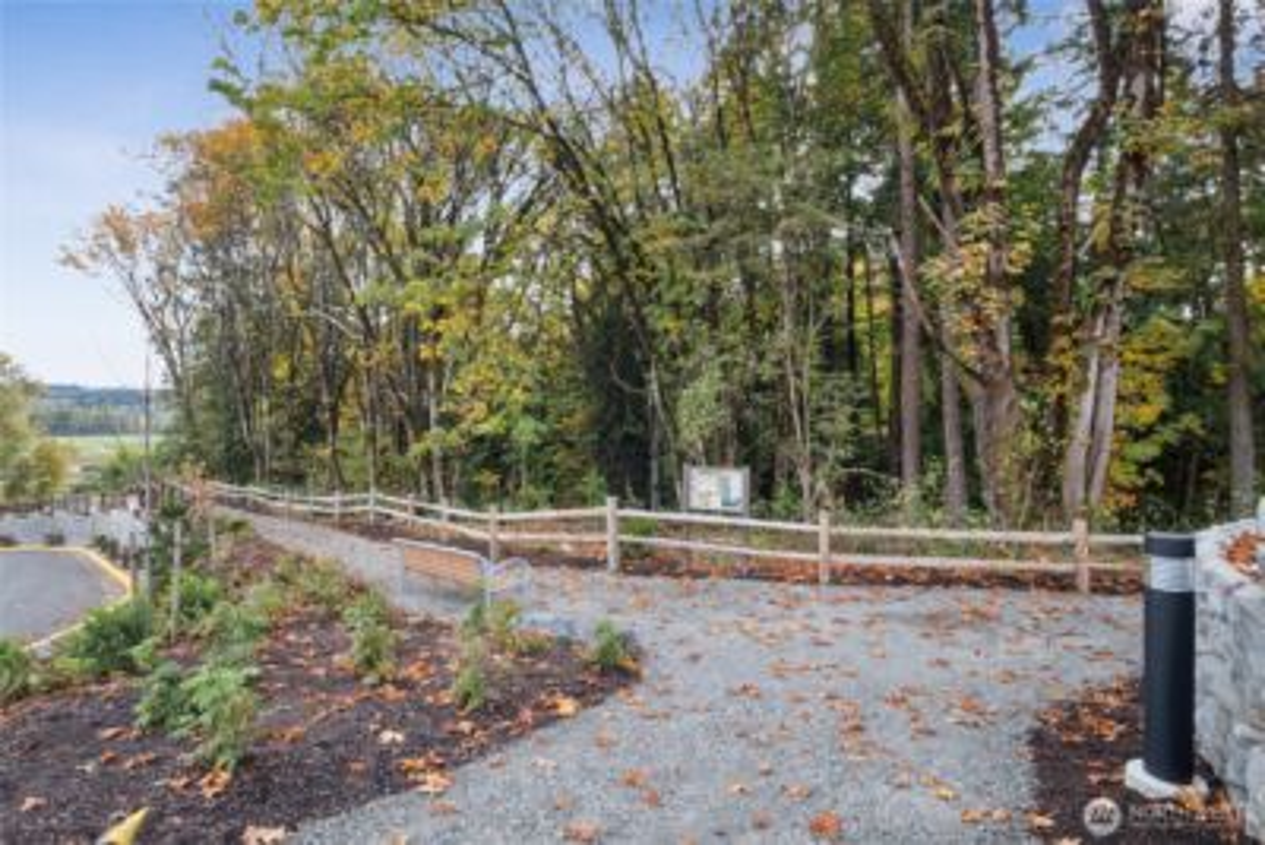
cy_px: 422
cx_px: 632
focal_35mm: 17
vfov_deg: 70.5
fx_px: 598
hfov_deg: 93.3
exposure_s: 1/25
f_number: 11
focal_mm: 11.5
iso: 200
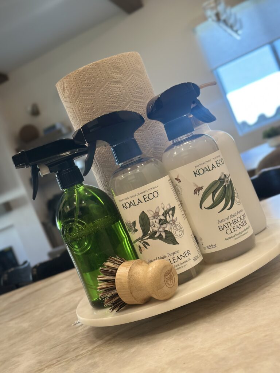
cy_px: 186
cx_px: 140
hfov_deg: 30.3
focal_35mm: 48
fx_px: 518
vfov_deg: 39.7
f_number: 1.78
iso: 125
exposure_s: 1/60
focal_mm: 6.86
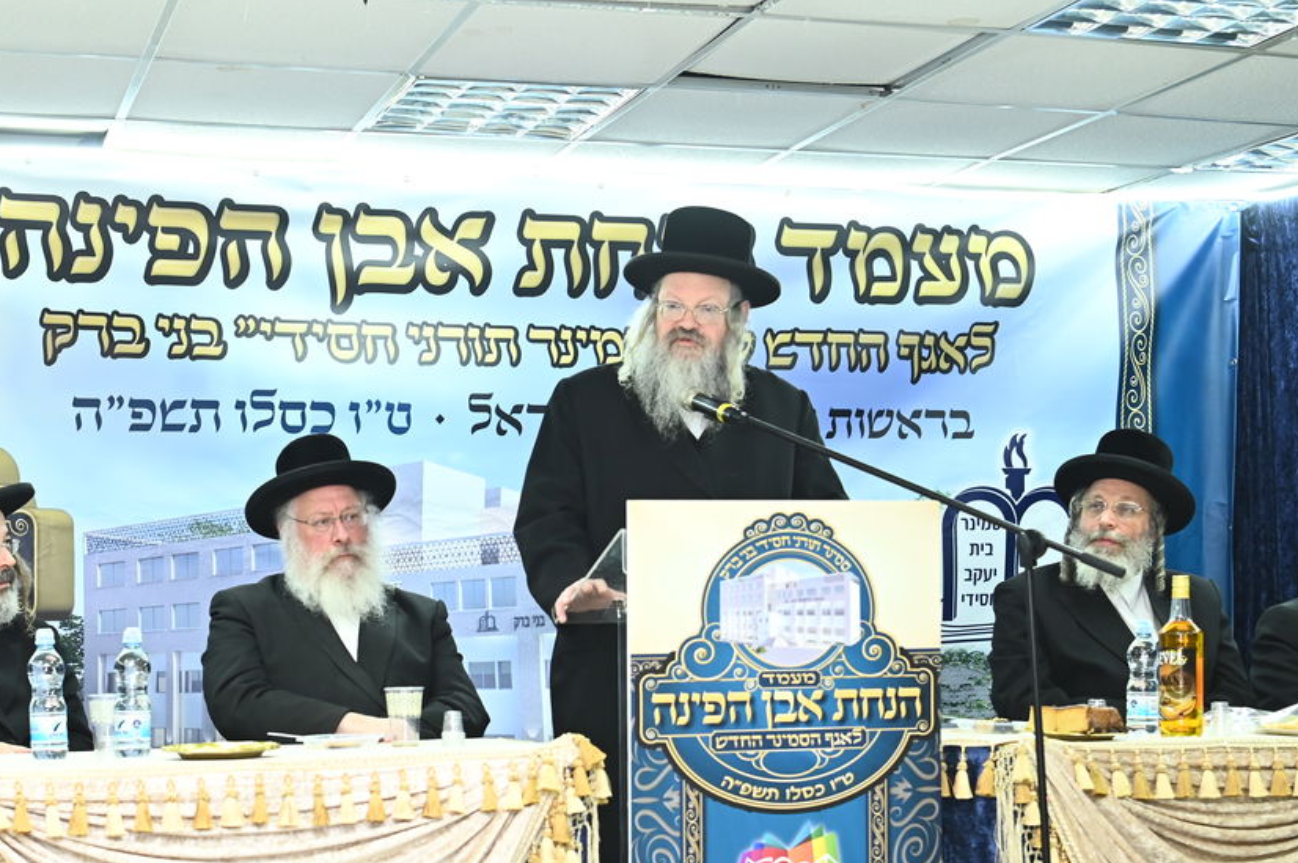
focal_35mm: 61
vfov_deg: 22.0
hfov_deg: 32.8
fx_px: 2197
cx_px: 486
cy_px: 630
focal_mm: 36
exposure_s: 1/125
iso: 1600
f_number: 4
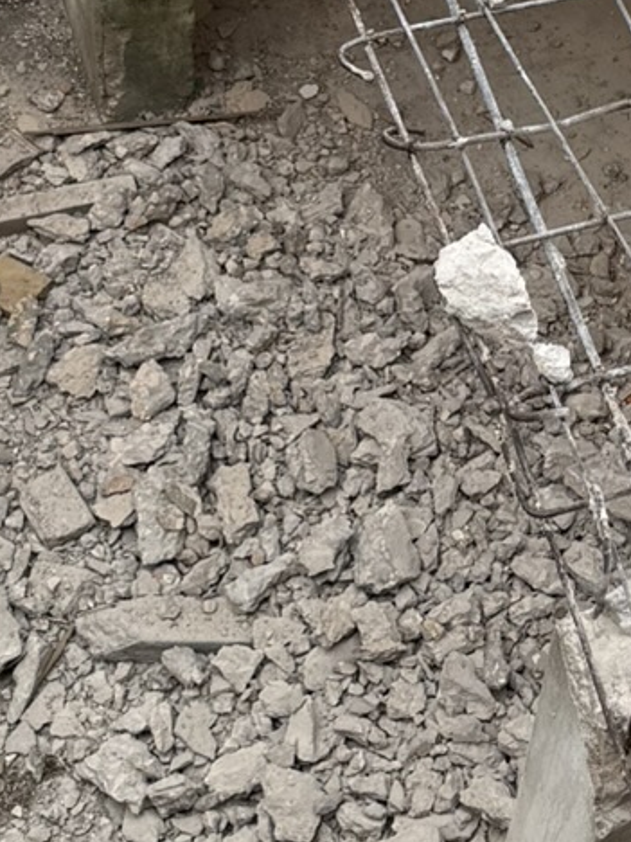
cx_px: 642
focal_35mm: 105
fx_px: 2552
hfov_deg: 13.9
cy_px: -108
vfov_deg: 18.0
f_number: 1.78
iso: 80
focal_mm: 6.76
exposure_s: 1/436
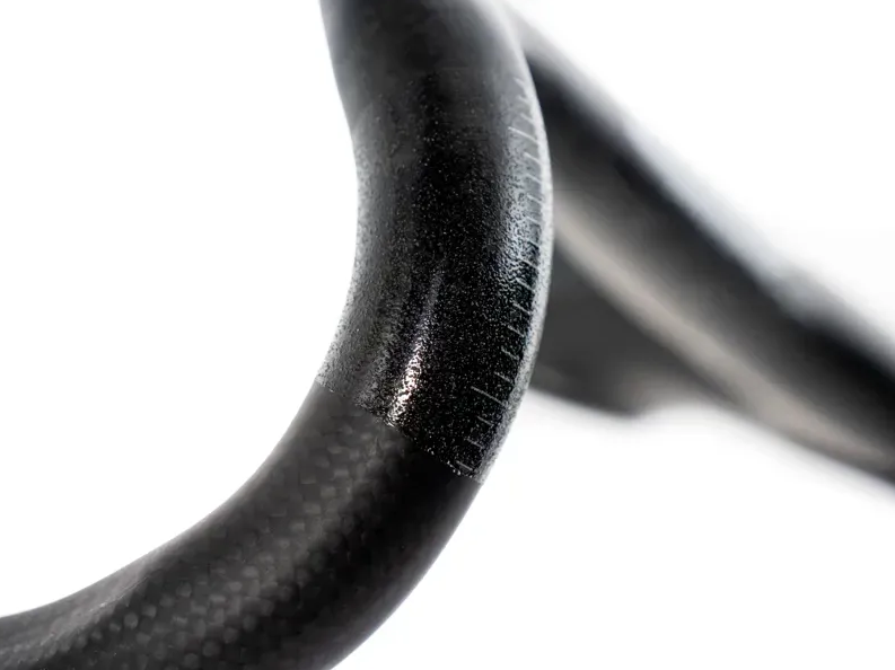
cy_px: 333
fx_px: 2817
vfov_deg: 13.6
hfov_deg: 18.1
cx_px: 446
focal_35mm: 109
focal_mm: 54
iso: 800
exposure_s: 1/200
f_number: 4
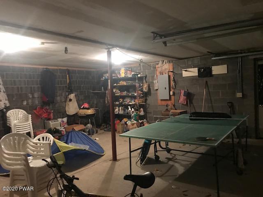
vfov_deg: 49.7
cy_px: 98
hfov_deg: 63.4
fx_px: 213
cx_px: 132
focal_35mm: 28
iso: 100
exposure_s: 1/5
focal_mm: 3.99
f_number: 1.8
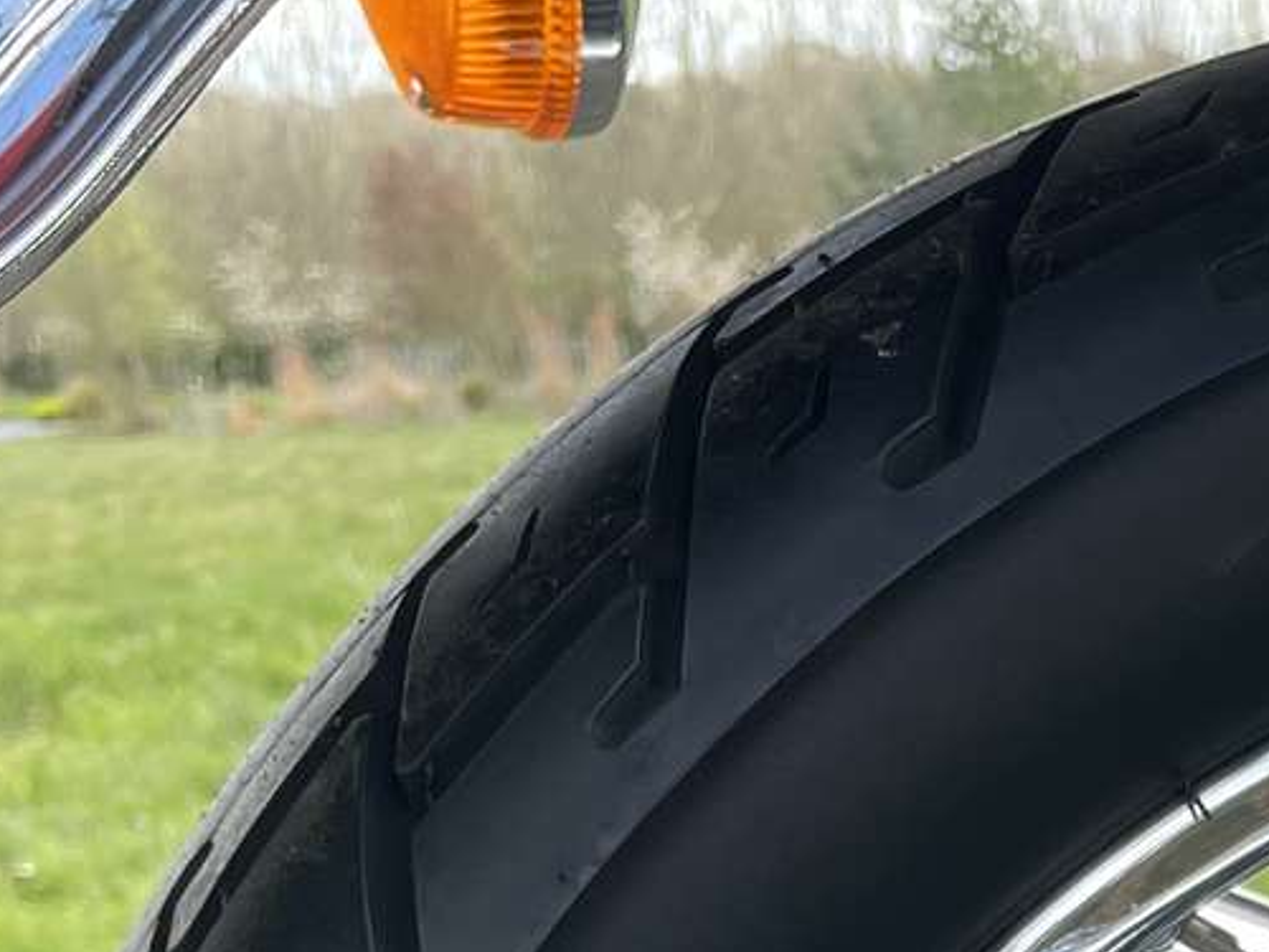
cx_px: 1789
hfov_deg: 17.4
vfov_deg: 12.6
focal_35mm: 104
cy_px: 1853
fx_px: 3813
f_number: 1.6
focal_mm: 4.2
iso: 32
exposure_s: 1/307
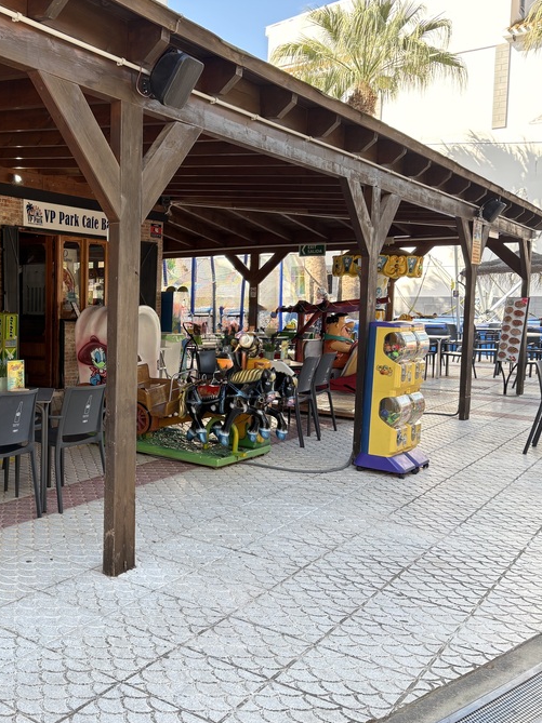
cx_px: 62
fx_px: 731
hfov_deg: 38.1
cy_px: 364
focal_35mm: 35
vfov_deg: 52.7
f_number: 1.6
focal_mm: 5.96
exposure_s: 1/261
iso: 50
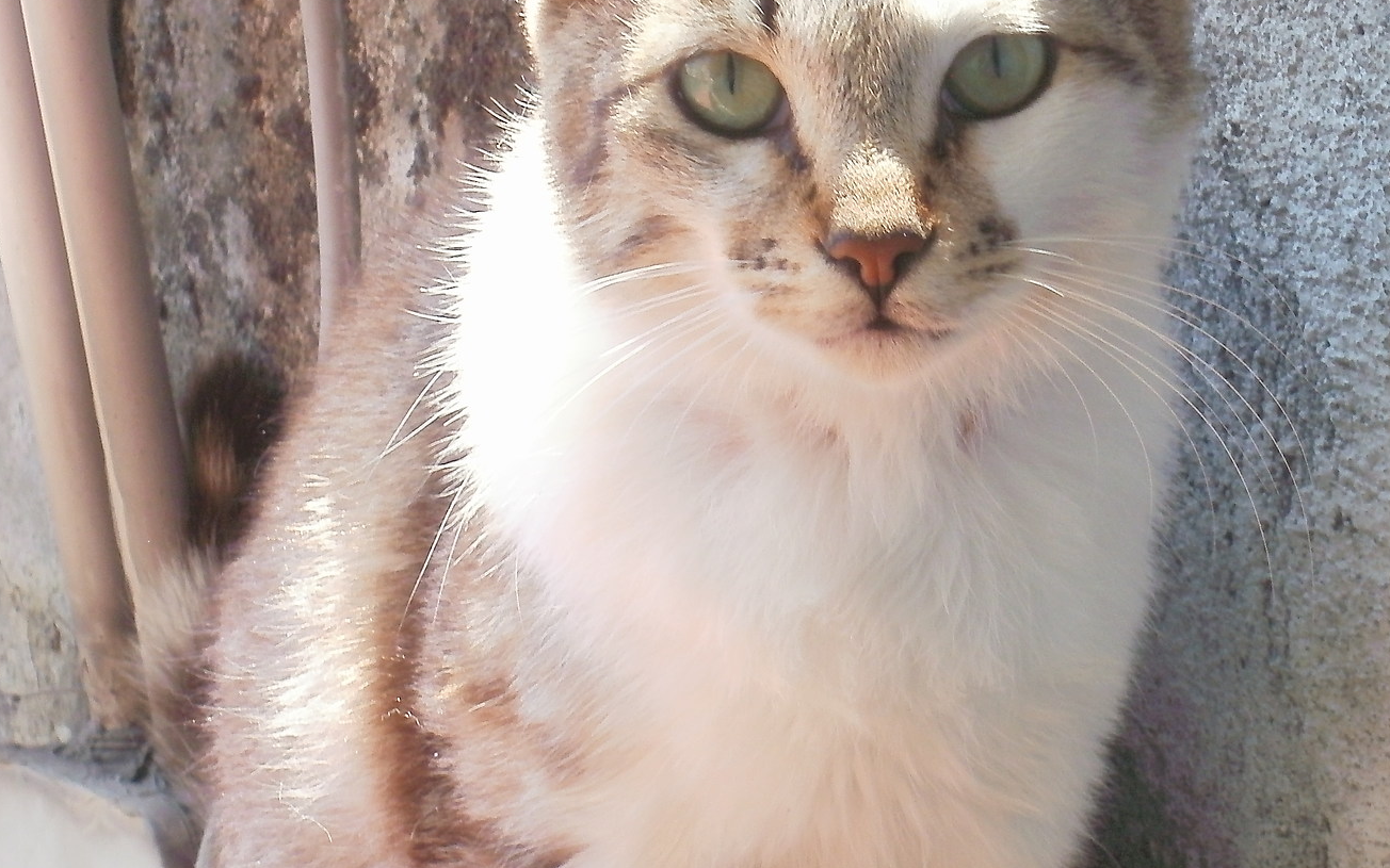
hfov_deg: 13.2
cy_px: 490
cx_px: 830
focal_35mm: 158
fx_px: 5985
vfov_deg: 8.3
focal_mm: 14.2
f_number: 4.8
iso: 100
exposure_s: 1/60
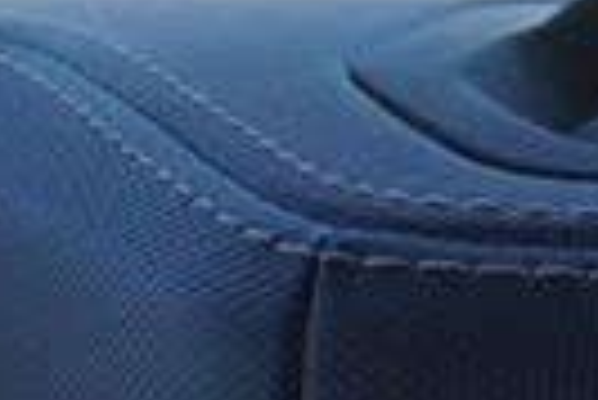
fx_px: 3076
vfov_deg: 6.5
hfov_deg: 9.7
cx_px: 1488
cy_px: 1366
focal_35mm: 185
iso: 100
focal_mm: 16
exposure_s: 1/100
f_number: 5
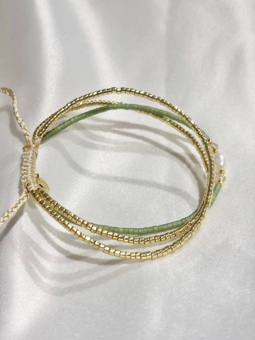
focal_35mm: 52
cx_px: 128
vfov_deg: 36.8
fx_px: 511
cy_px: 170
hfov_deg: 28.0
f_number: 1.6
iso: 32
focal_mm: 5.96
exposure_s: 1/303
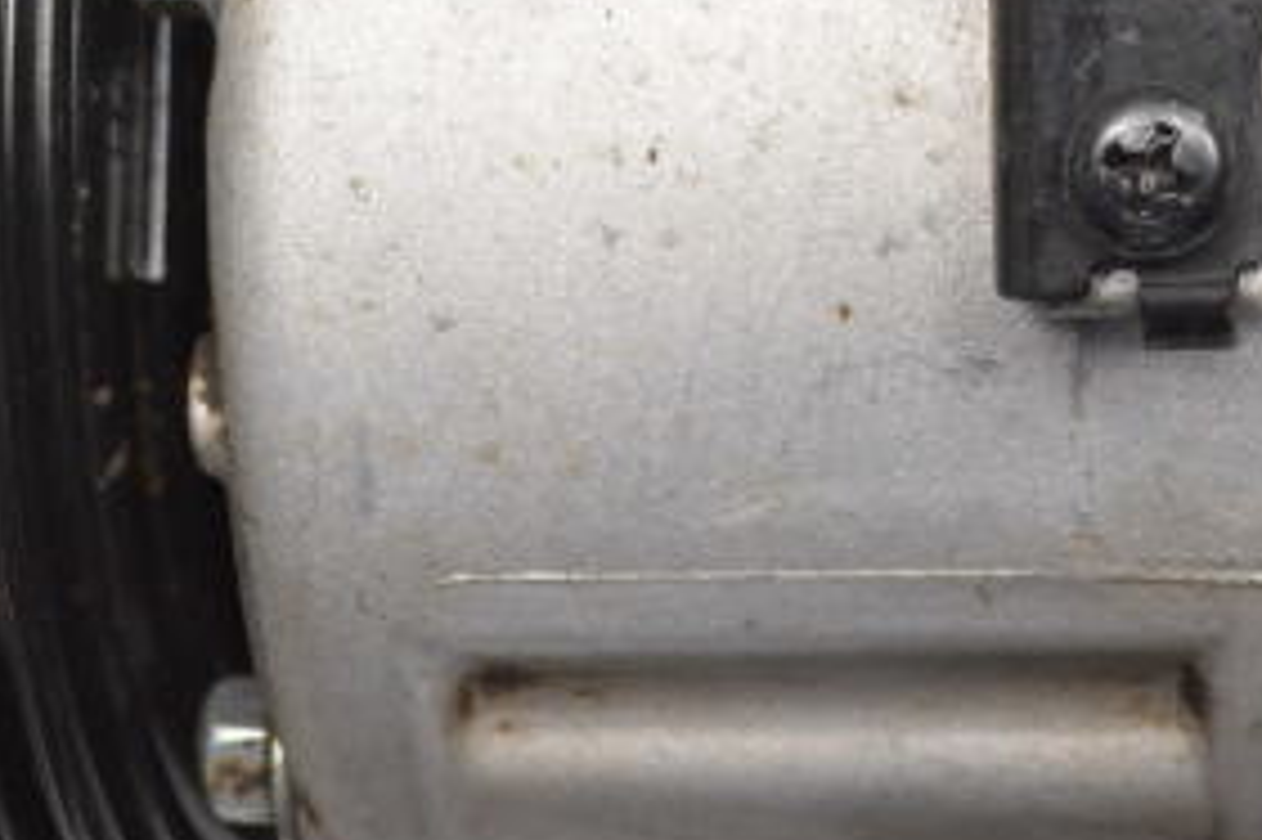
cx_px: 1213
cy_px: -4
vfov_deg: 10.4
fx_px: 4589
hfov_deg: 15.4
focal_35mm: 131
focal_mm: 24
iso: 1250
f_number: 5
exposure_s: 1/250
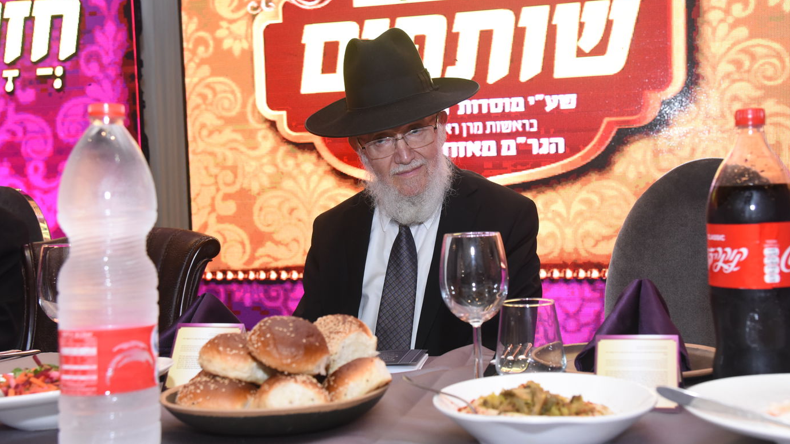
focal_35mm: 49
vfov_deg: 24.4
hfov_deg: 42.1
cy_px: 209
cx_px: 400
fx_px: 1026
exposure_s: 1/200
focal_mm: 46
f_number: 5
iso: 3200
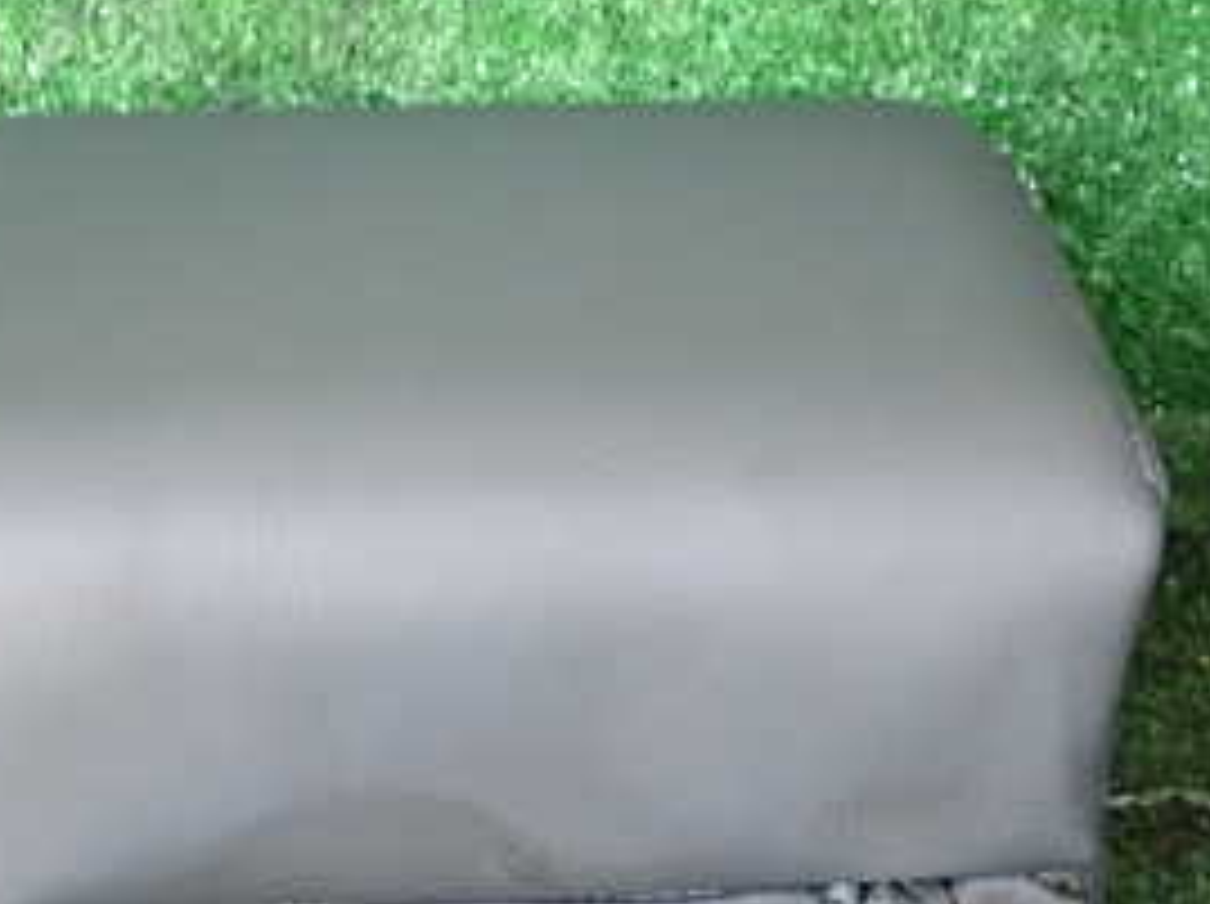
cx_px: 418
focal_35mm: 67
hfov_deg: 28.8
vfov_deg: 21.6
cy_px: 733
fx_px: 2339
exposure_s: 1/30
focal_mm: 5.4
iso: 500
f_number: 2.3
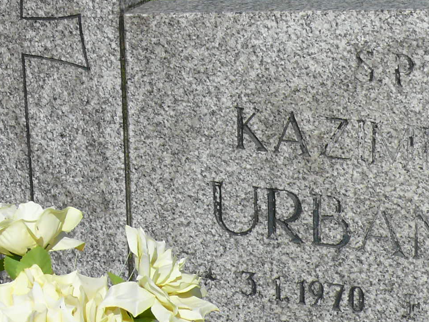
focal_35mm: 180
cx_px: 339
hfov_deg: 11.0
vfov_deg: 8.2
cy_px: 253
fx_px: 2231
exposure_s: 1/500
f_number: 8
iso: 100
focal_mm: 13.8
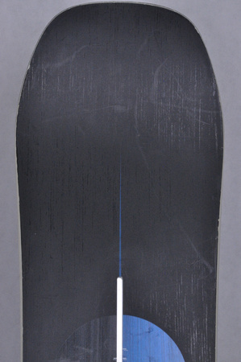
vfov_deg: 17.1
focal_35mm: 120
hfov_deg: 11.4
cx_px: 120
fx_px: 1208
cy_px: 181
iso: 3200
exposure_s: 1/125
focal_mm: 80
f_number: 11
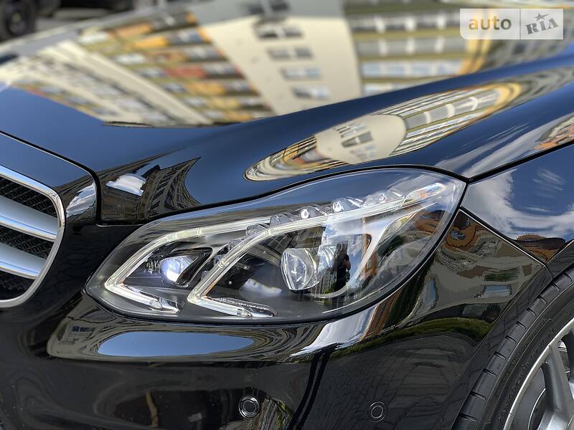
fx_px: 862
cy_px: 215
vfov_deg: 28.0
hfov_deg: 36.8
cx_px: 287
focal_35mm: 52
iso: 16
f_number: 2.4
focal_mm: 6
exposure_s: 1/236
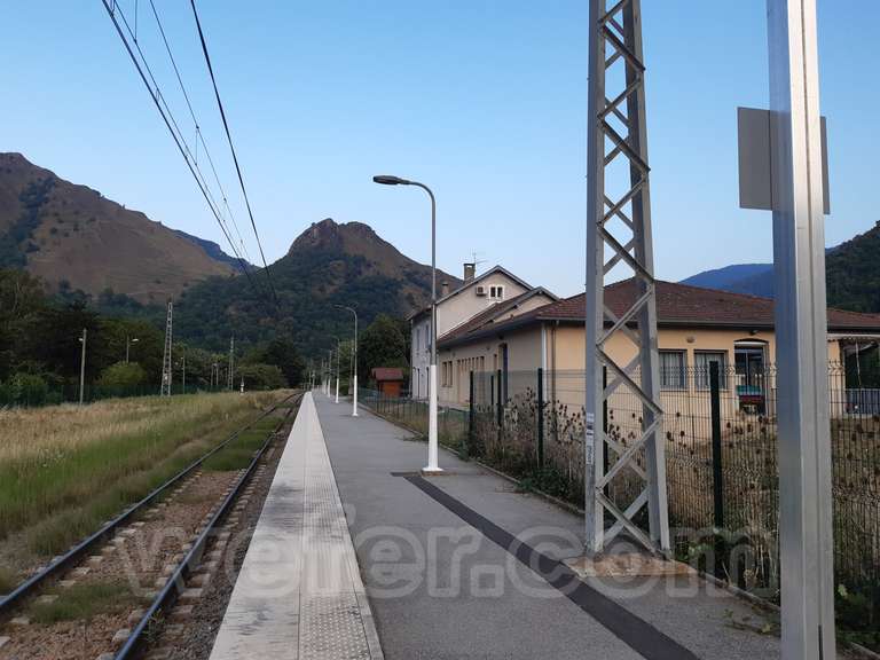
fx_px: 661
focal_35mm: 26
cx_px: 440
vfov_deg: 53.1
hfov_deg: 67.3
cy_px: 330
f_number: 1.7
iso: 40
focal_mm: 3.92
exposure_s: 1/306
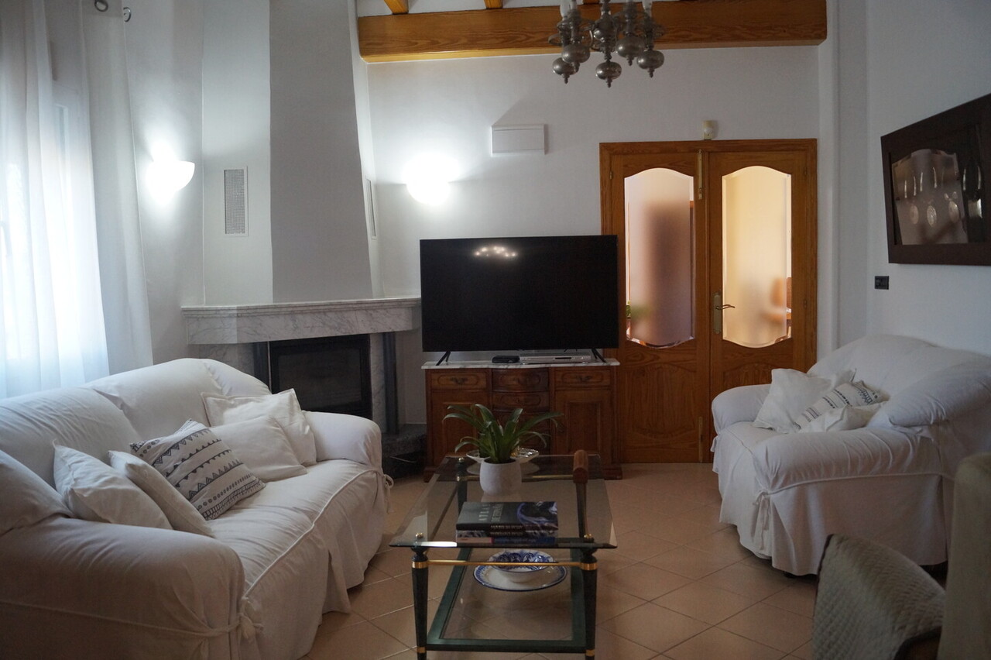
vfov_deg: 47.9
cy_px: 330
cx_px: 496
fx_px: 743
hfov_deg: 67.4
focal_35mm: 27
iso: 1250
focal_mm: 18
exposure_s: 1/160
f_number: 4
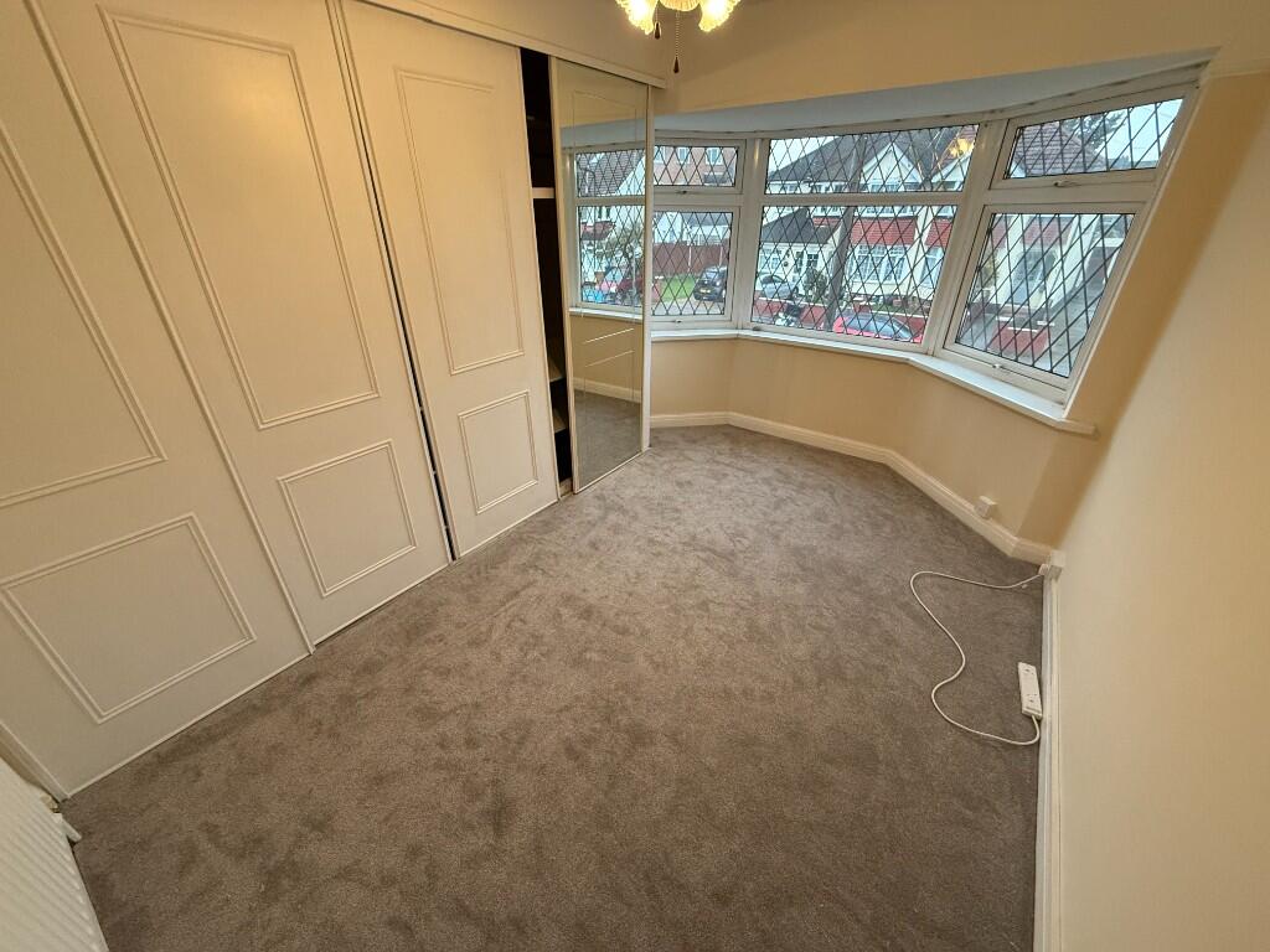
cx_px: 635
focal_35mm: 14
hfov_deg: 102.1
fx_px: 514
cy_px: 476
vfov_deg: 85.7
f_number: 2.2
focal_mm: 2.22
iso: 320
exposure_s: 1/99
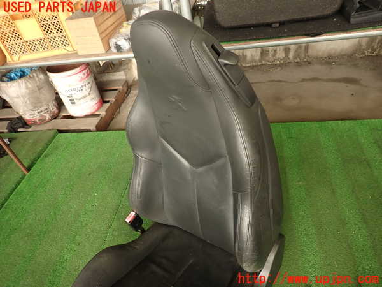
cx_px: 191
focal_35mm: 25
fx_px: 276
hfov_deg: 69.4
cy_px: 144
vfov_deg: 54.9
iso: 200
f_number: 2
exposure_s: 1/50
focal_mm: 4.5
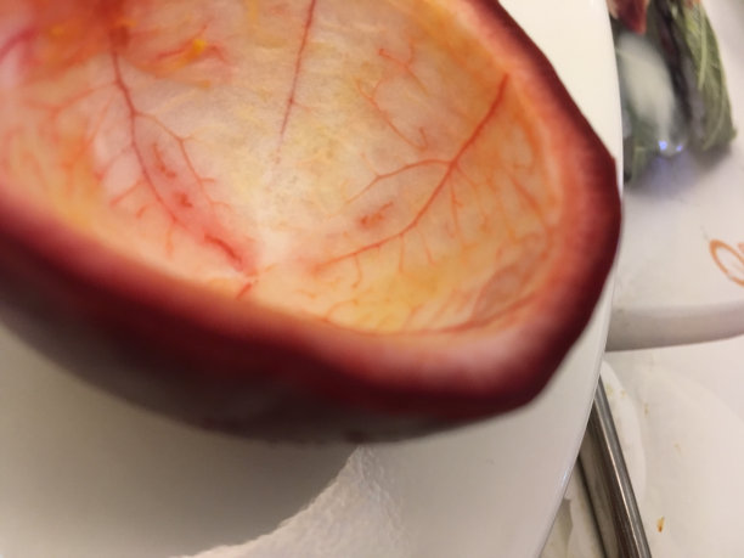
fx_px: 623
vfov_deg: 48.2
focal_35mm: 29
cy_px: 279
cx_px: 372
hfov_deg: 61.7
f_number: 2.2
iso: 100
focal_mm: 4.15
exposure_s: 1/30
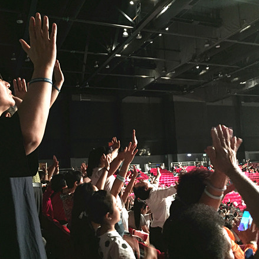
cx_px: 120
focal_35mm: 35
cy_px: 132
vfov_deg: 47.2
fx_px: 296
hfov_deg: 47.2
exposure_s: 1/17
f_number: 2.2
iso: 800
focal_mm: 4.15
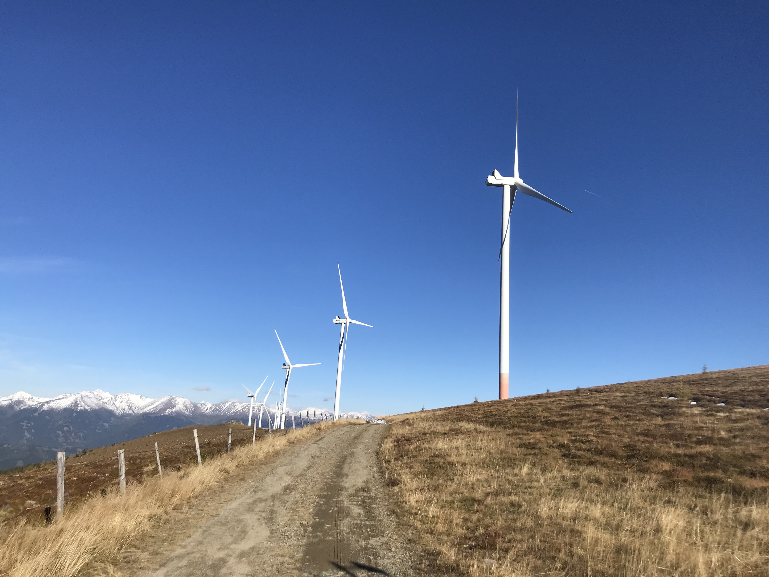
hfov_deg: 63.4
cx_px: 384
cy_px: 288
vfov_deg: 49.7
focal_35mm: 28
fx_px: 622
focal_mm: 3.99
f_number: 1.8
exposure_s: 1/3690
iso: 20
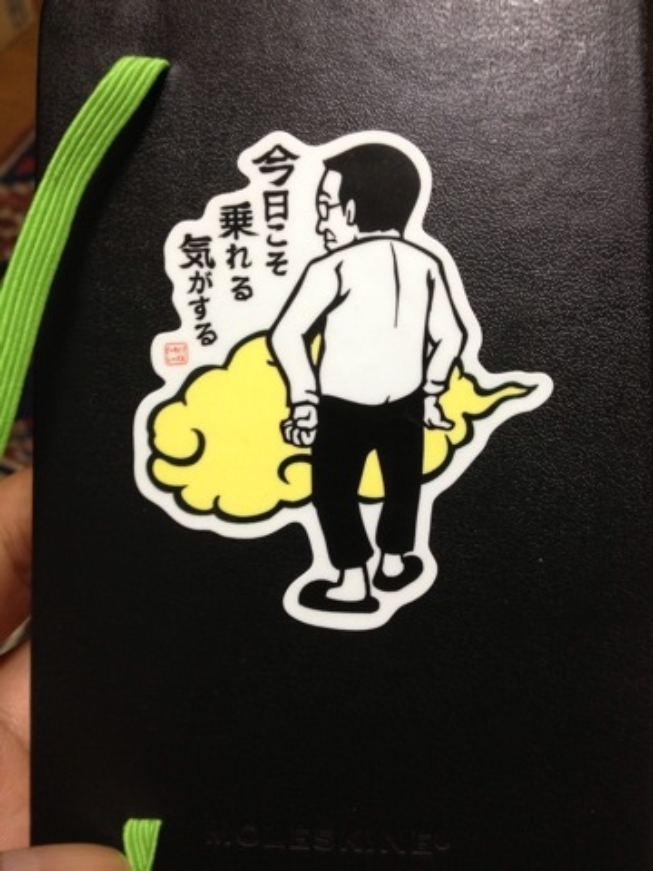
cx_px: 326
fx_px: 880
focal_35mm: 35
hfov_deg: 40.7
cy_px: 436
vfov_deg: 52.6
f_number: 2.4
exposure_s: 1/20
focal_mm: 4.28
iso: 100
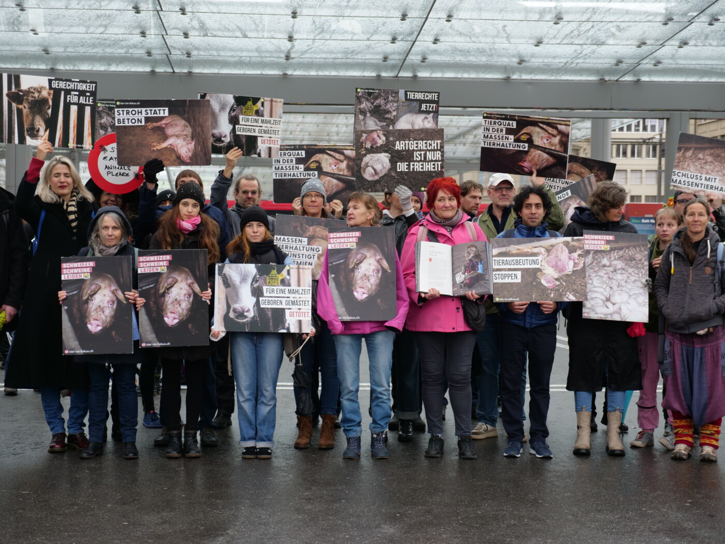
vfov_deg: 21.0
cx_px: 362
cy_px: 272
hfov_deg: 27.8
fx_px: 1466
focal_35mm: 70
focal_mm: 35
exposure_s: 1/160
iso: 200
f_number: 2.8
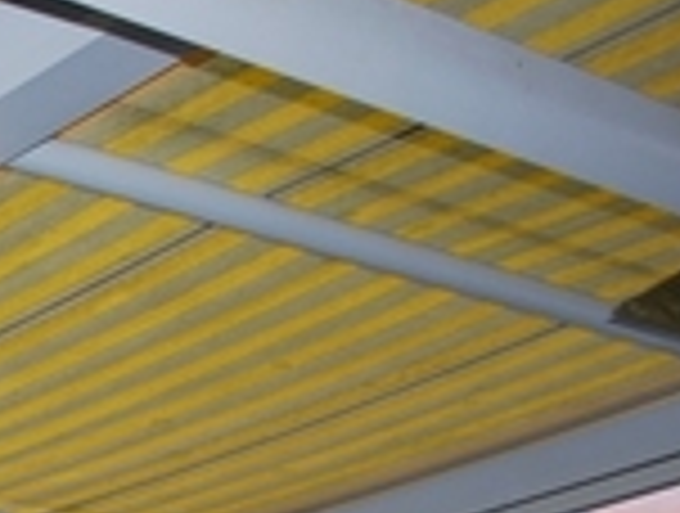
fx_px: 2028
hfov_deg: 15.5
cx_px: -639
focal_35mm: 103
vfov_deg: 13.5
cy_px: 781
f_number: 3.5
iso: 200
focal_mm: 18
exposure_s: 1/60
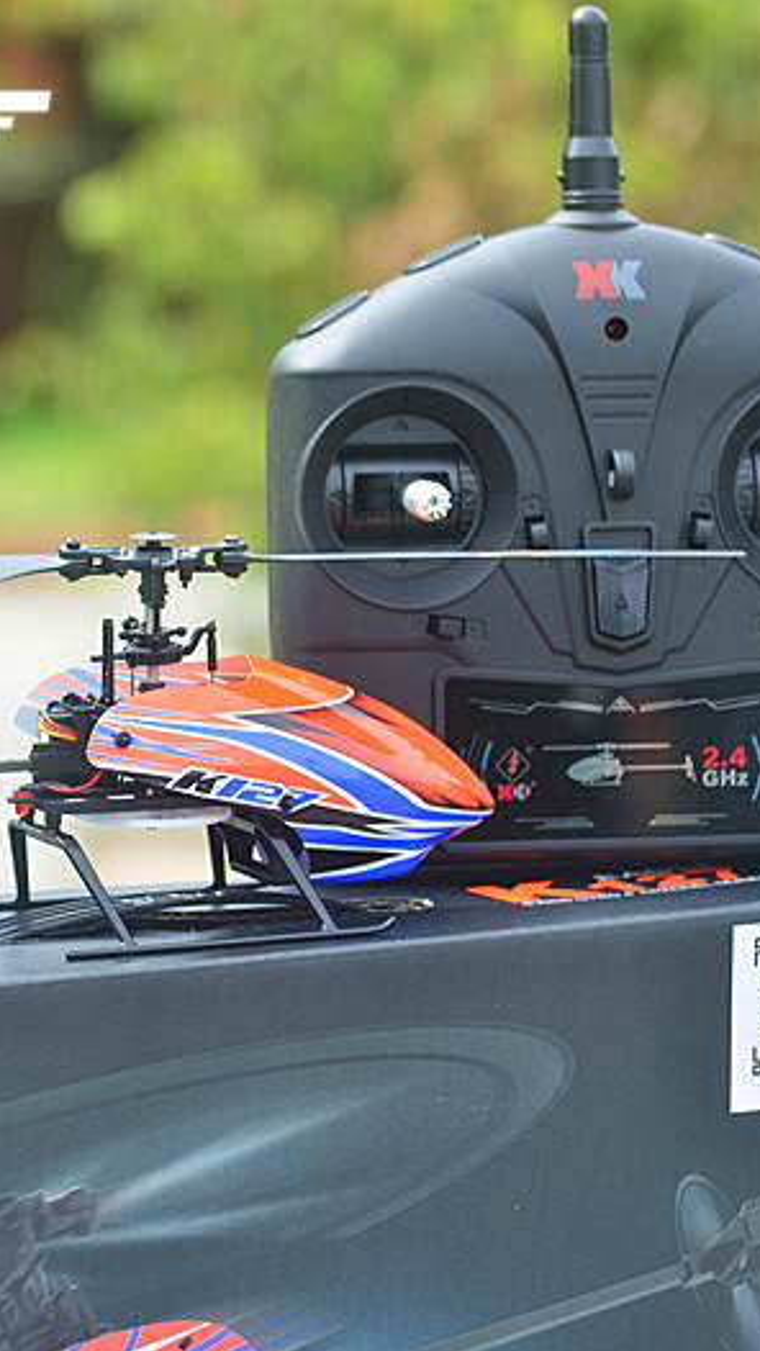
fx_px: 6403
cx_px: 162
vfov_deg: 12.0
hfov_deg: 6.8
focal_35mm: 179
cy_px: 677
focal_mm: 75
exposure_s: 1/160
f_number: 5.6
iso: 100
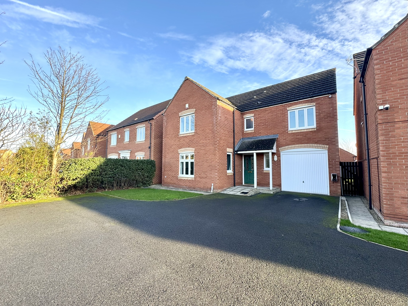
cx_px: 204
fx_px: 165
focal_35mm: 14
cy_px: 153
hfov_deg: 102.1
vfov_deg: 85.7
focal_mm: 2.22
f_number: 2.2
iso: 40
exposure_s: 1/205
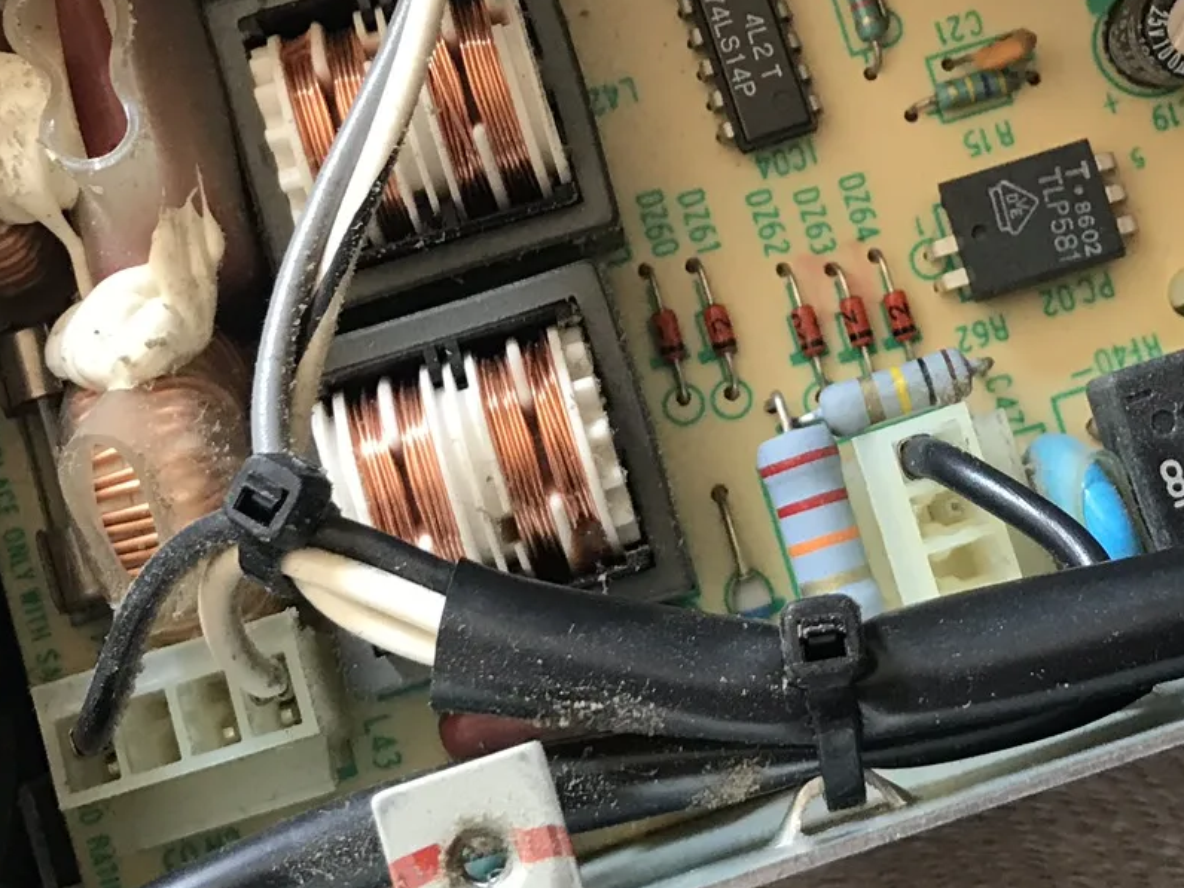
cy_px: 131
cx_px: 888
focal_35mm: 72
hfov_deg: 26.7
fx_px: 2463
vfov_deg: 20.1
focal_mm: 3.99
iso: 40
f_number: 1.8
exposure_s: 1/25
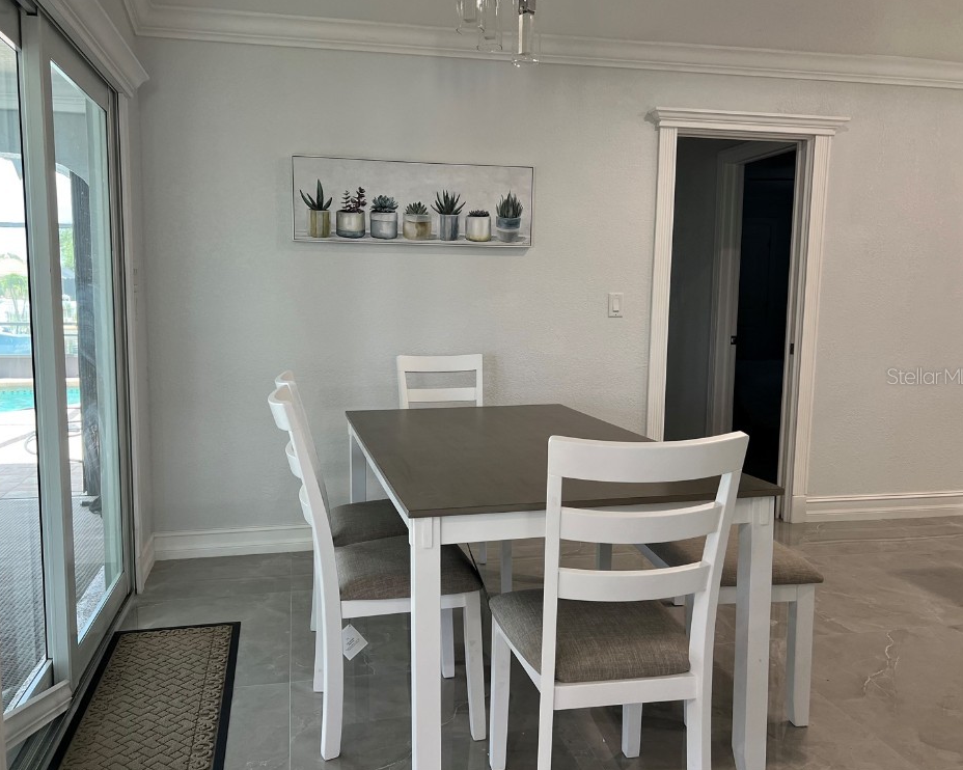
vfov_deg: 51.5
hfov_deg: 62.2
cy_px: 376
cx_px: 453
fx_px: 798
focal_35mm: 28
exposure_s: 1/120
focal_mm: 5.7
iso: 100
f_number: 1.5
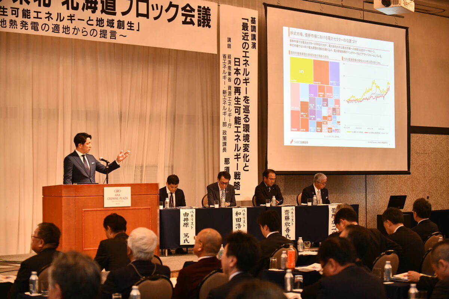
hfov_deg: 28.8
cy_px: 150
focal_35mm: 70
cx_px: 224
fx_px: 873
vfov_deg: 19.5
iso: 3200
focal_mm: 70
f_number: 3.5
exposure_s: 1/200
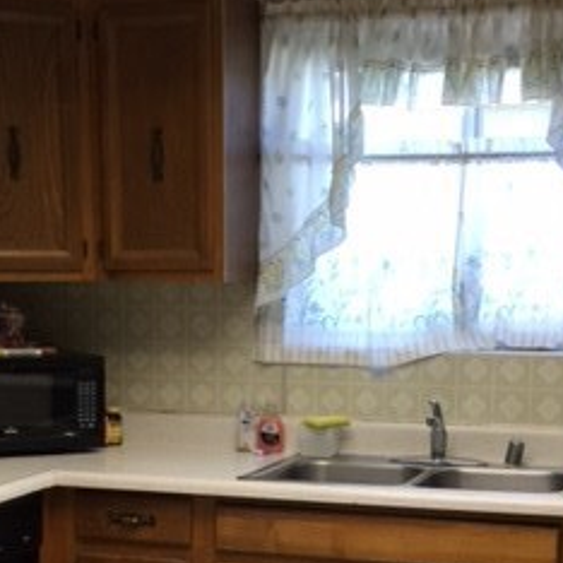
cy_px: 500
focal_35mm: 70
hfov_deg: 24.7
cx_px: 282
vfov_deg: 24.0
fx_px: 1288
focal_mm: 4.15
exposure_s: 1/40
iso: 32
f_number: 2.2
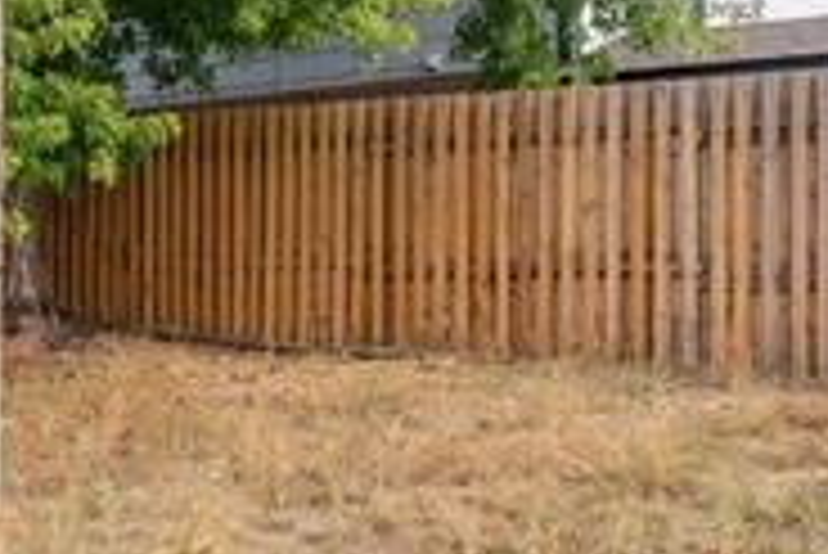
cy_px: 293
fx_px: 1680
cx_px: -90
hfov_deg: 25.6
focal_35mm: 73
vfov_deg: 18.7
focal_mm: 21
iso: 100
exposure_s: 1/20
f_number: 11
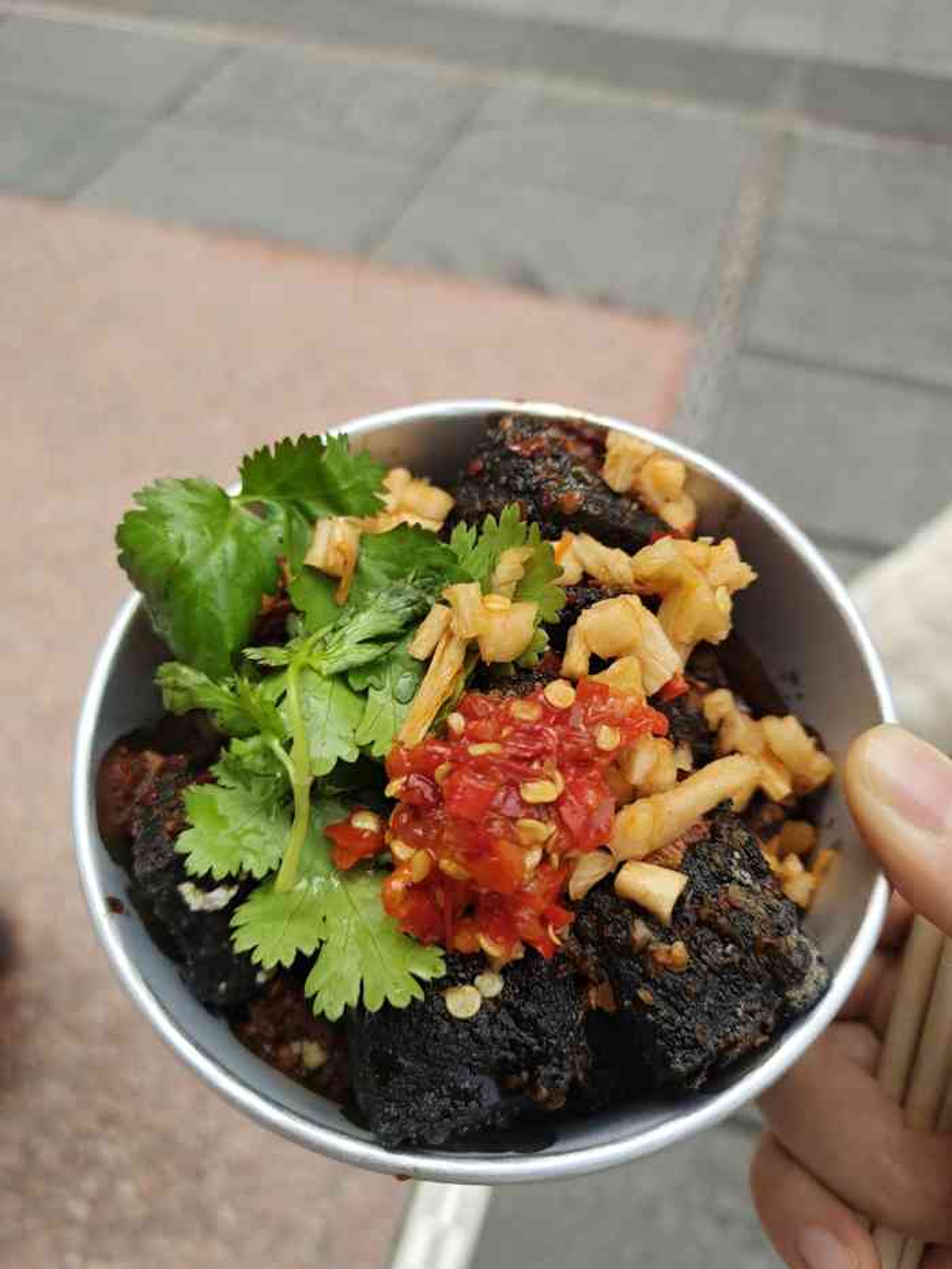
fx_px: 953
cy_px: 634
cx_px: 476
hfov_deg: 53.1
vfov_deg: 67.3
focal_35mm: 26
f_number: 1.8
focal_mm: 5.58
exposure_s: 1/217
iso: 50
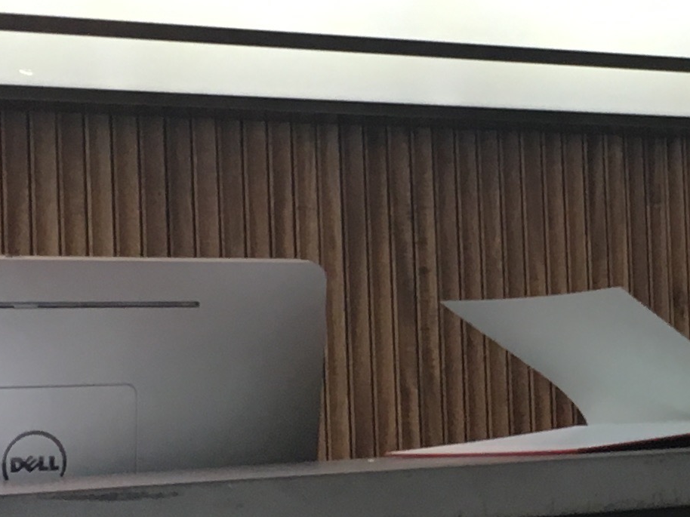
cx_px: 751
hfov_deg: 15.0
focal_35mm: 128
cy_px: 242
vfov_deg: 11.6
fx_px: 2551
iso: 50
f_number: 2.2
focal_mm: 4.15
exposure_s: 1/33
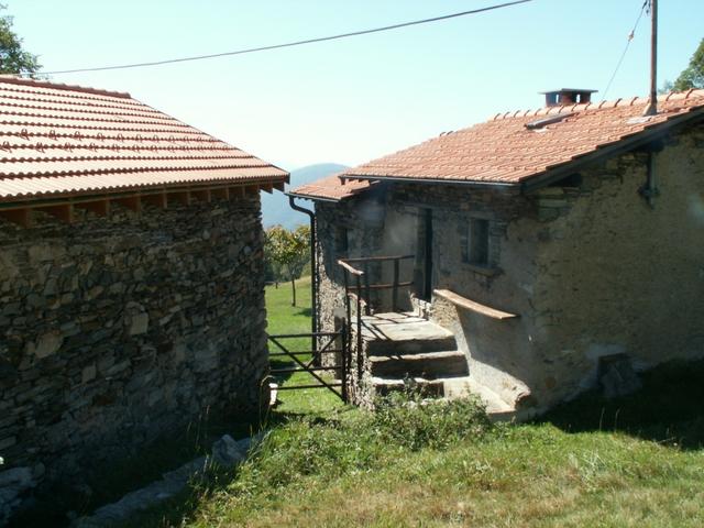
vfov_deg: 40.7
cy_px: 264
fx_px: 712
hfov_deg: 52.6
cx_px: 352
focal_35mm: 35
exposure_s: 1/60
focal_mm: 5.86
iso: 50
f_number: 8
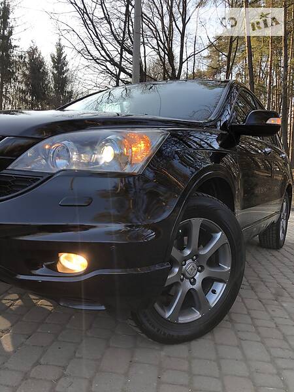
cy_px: 196
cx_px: 147
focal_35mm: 28
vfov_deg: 63.4
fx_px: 317
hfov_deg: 49.7
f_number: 1.8
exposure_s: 1/135
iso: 20
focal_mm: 4
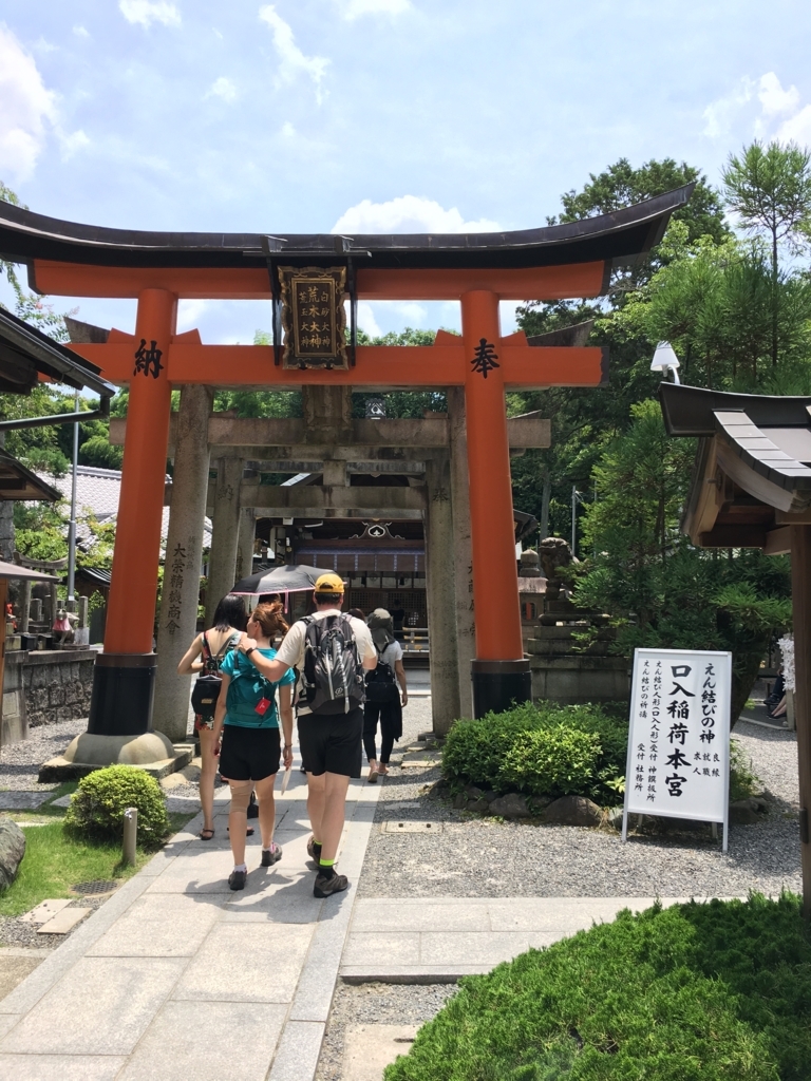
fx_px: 906
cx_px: 406
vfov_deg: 61.7
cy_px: 540
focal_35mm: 29
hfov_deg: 48.2
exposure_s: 1/646
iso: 25
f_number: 2.2
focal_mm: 4.15
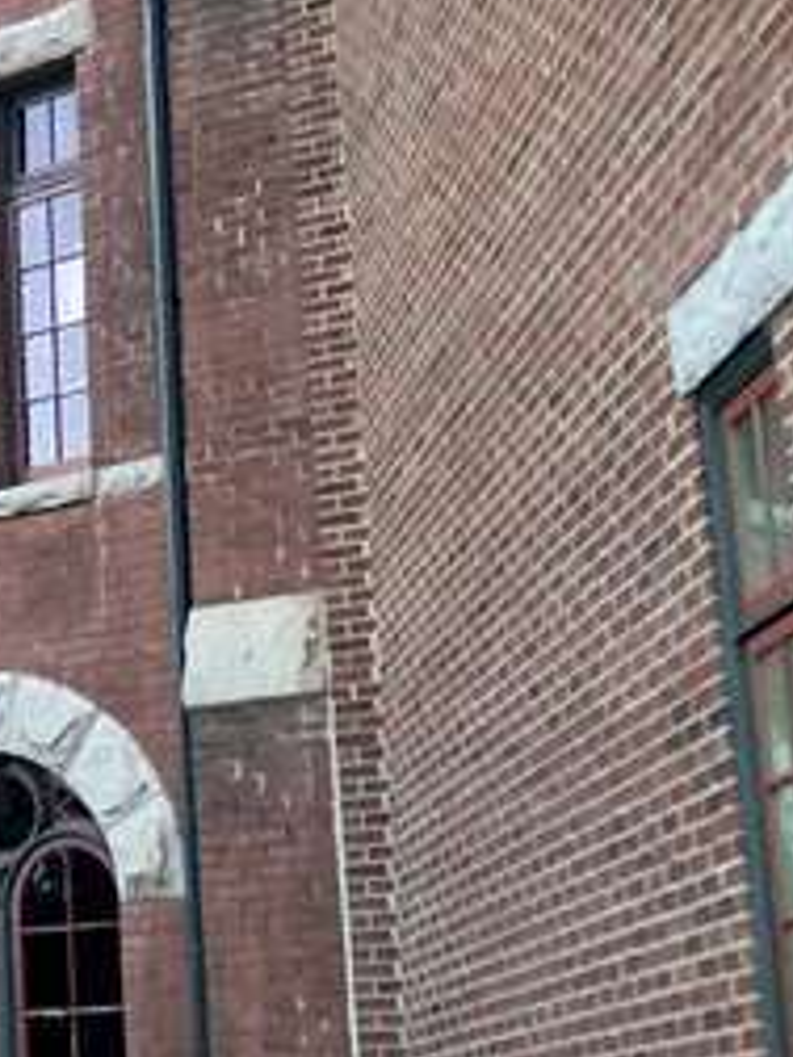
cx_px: -285
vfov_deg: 22.0
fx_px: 2718
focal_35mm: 89
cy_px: 466
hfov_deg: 15.6
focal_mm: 3.99
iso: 50
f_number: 1.8
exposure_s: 1/15
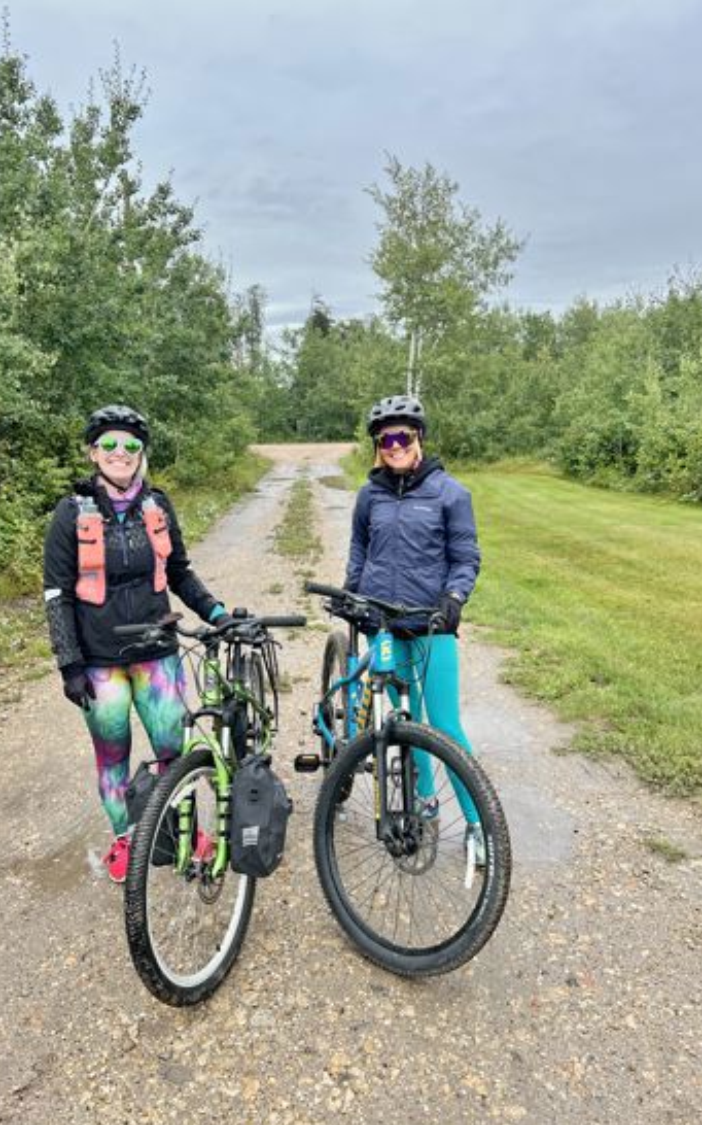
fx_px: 858
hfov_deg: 44.4
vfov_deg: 66.5
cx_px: 307
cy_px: 570
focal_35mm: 28
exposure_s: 1/303
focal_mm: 5.7
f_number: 1.5
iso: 50
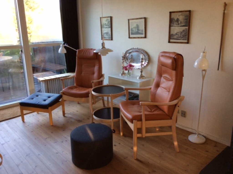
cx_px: 116
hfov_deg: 55.4
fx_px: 222
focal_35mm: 33
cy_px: 87
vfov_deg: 42.8
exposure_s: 1/24
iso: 40
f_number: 2.4
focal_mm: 3.3
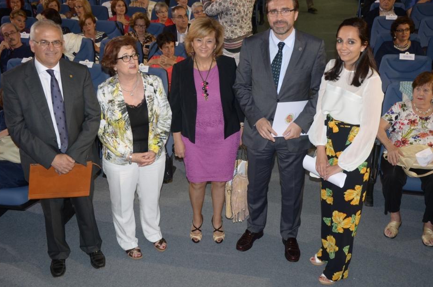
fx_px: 516
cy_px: 142
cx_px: 217
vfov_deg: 31.0
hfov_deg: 45.5
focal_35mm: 43
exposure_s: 1/60
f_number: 4
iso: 800
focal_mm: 26
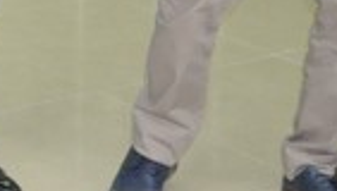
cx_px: -347
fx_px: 1531
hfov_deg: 11.3
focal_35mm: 171
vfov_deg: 6.8
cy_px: -259
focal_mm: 22
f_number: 4.5
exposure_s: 1/60
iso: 1250
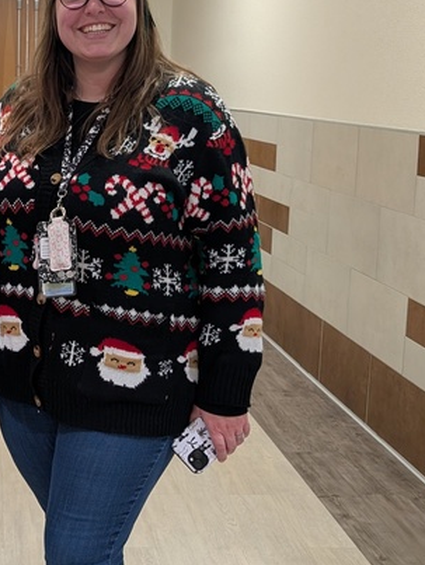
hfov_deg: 23.0
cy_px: 230
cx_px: -5
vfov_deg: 31.6
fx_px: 997
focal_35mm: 61
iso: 204
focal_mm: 6.9
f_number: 1.68
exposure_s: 1/120
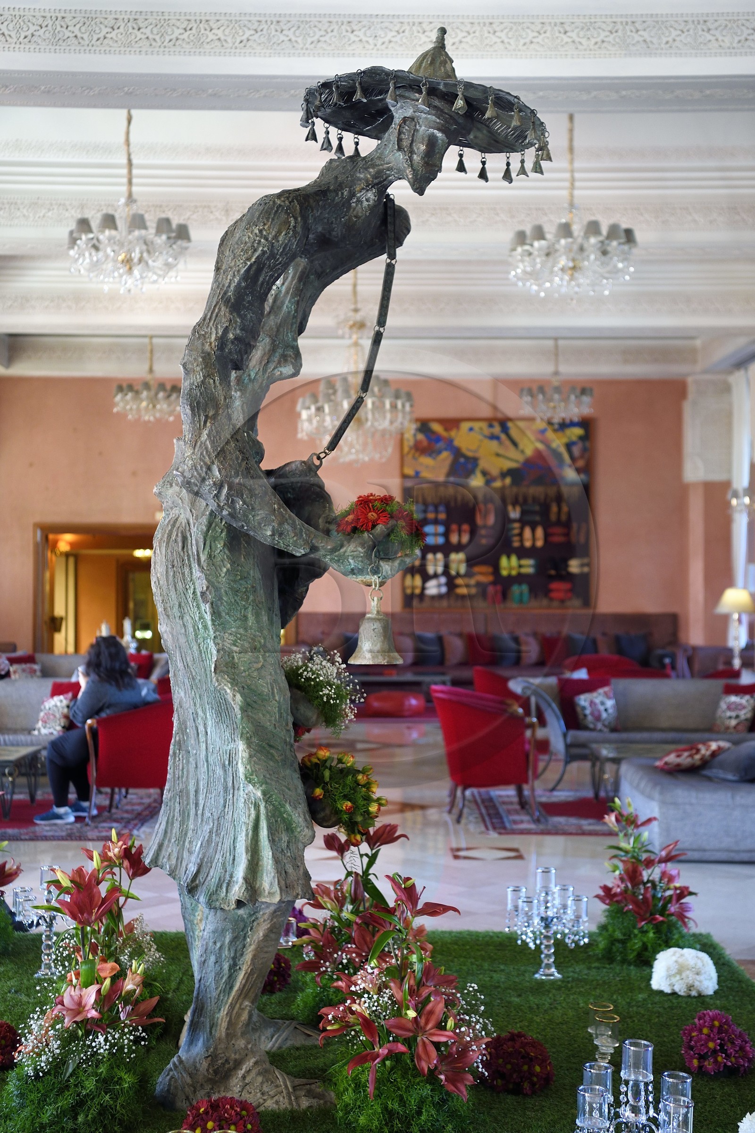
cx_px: 378
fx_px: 1510
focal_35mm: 48
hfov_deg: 28.1
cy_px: 566
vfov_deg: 41.1
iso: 1000
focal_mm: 48
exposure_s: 1/40
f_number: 3.5
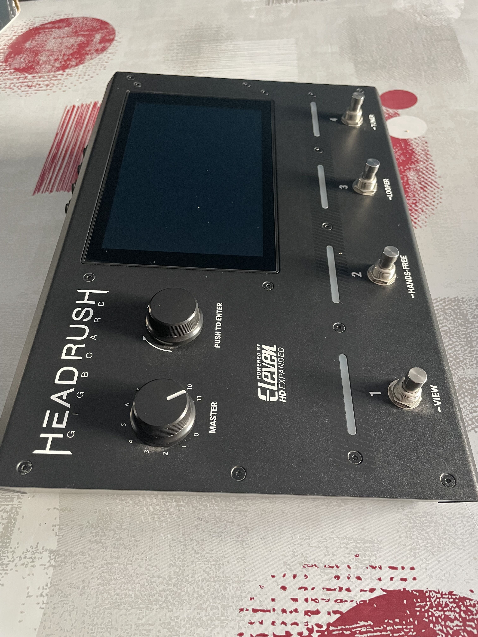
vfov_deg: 67.3
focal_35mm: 26
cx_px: 239
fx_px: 479
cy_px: 318
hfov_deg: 53.1
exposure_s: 1/60
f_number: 1.6
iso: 320
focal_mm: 4.2
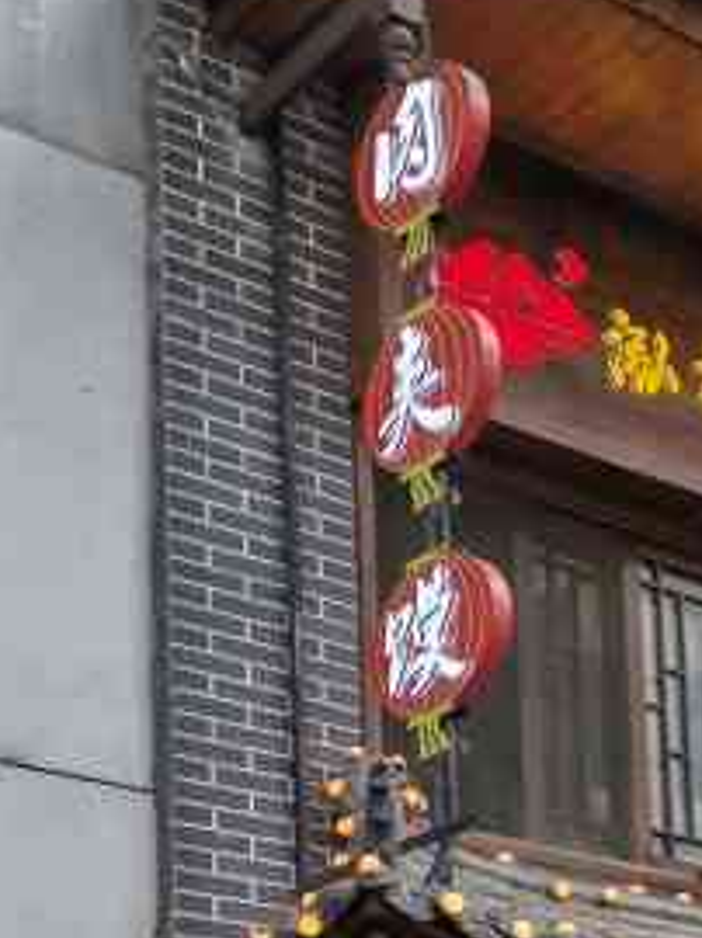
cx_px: 789
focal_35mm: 90
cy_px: 1179
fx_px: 2437
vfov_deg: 20.2
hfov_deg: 15.9
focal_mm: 4.75
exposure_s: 1/417
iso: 50
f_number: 1.8
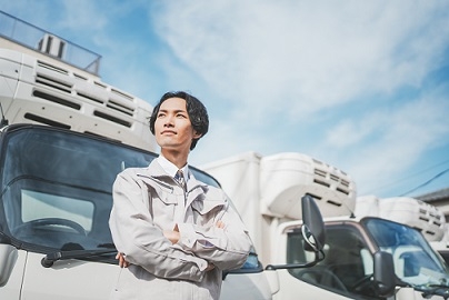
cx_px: 224
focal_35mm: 35
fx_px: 437
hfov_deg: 54.4
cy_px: 150
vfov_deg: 37.9
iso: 64
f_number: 1.4
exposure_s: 1/8000
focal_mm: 35
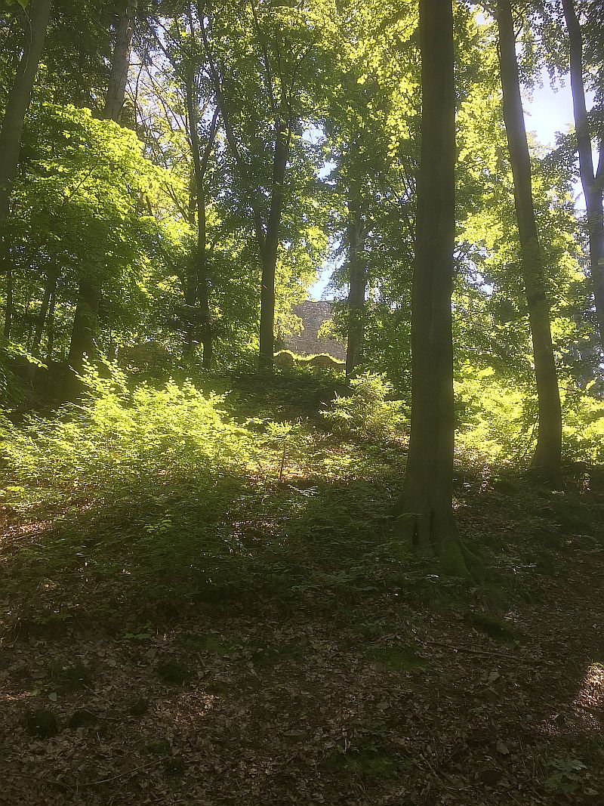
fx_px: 675
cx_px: 302
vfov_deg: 61.7
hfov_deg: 48.2
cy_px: 403
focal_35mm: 29
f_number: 2.2
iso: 32
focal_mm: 4.15
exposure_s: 1/133
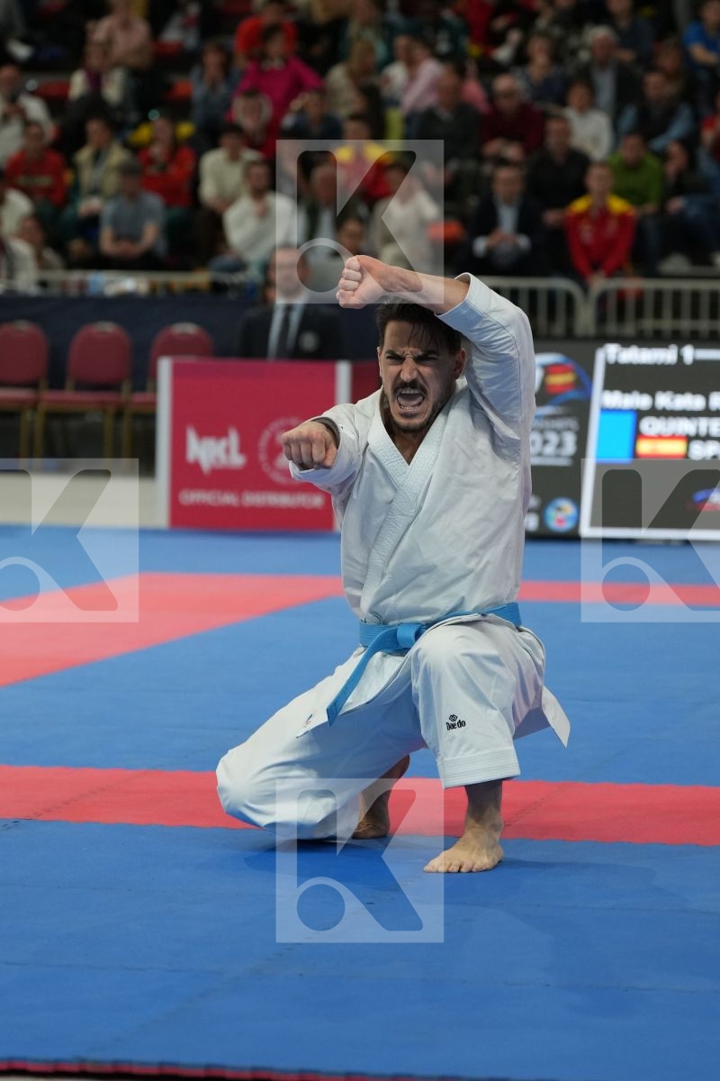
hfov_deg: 9.1
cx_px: 360
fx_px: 4500
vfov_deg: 13.7
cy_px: 540
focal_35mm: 150
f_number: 2.8
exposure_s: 1/1000
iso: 1600
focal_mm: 100
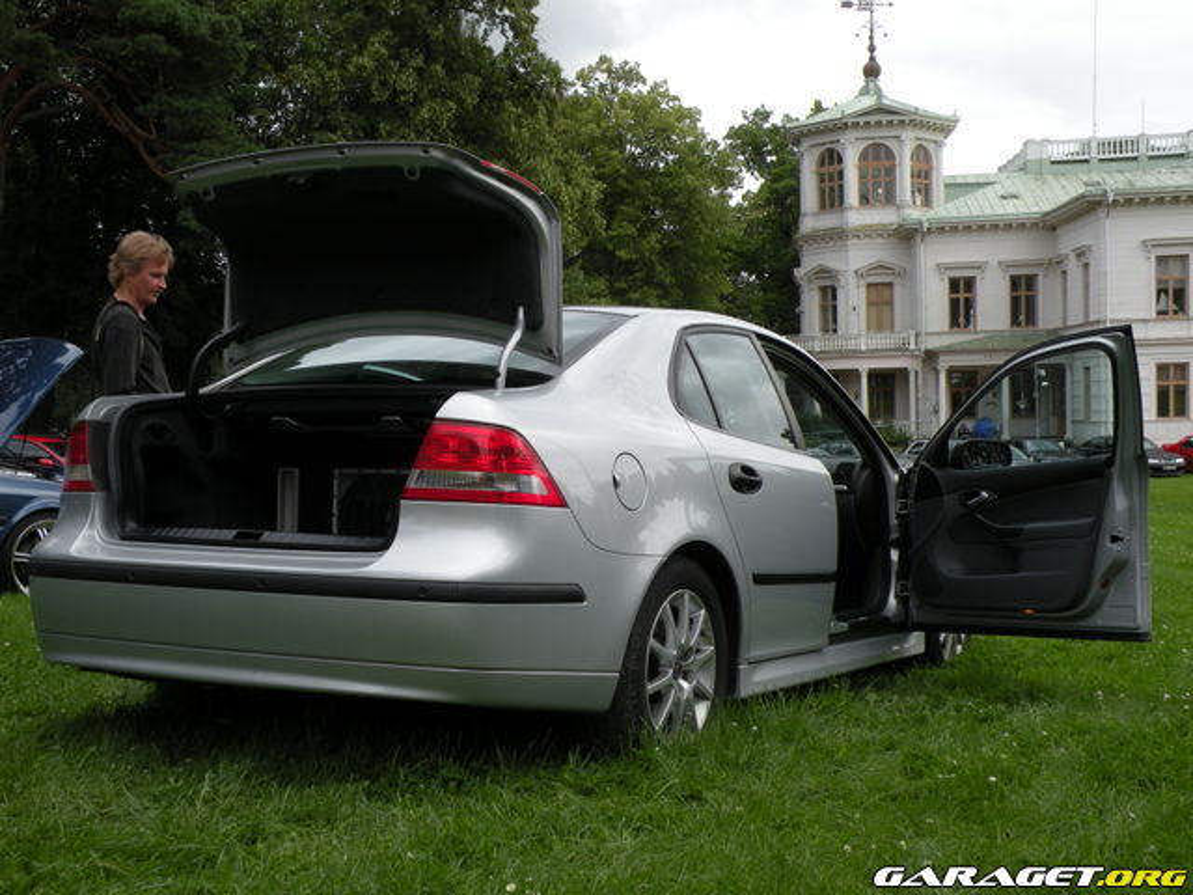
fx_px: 1447
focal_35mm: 42
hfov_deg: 44.8
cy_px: 448
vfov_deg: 34.3
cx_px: 596
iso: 64
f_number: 5.6
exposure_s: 1/180
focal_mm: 7.4
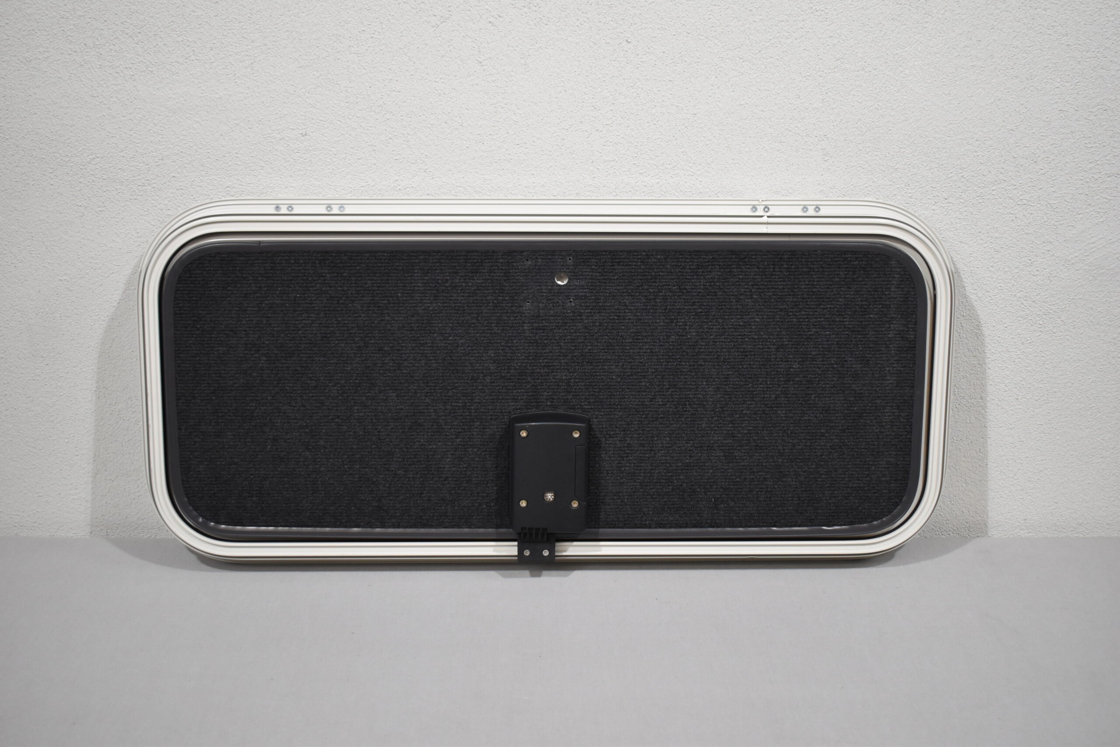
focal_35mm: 42
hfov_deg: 46.4
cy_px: 374
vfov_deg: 31.9
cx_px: 560
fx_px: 1307
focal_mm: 28
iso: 800
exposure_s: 1/200
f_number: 4.2
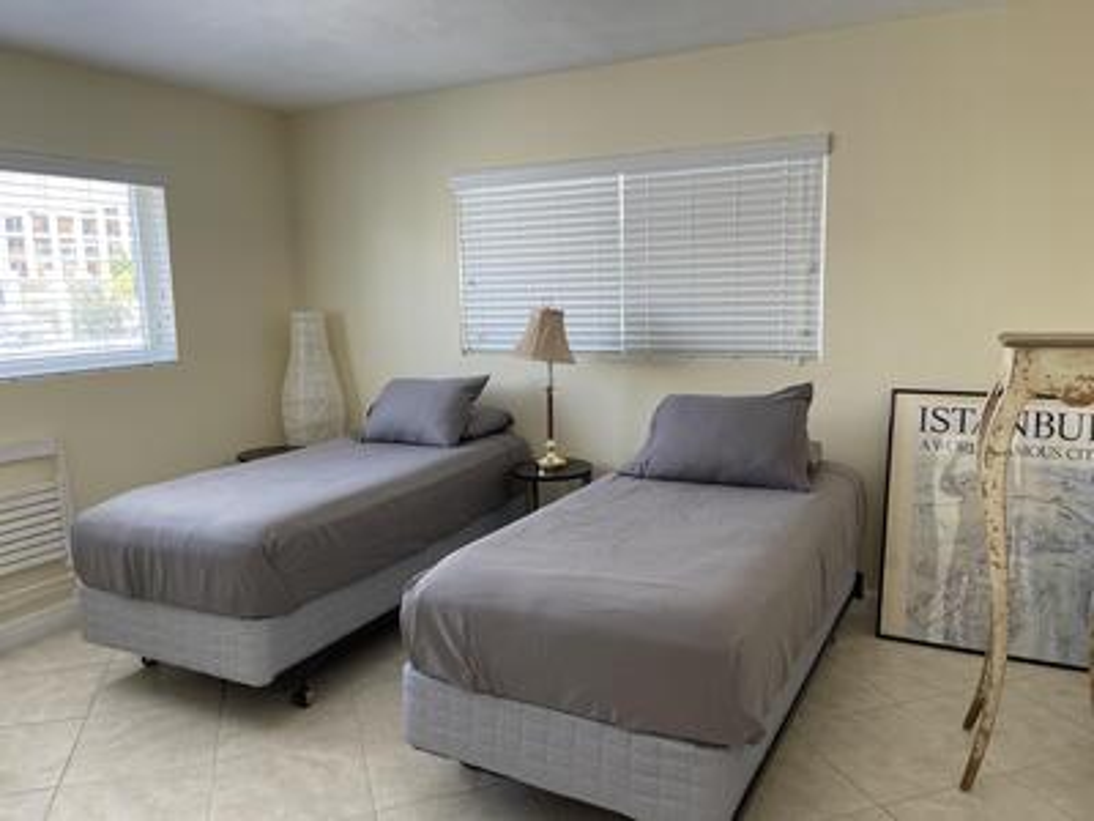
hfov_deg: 67.3
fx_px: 822
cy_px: 410
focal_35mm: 26
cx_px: 547
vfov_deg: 53.1
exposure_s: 1/121
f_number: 1.6
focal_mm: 5.1
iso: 80
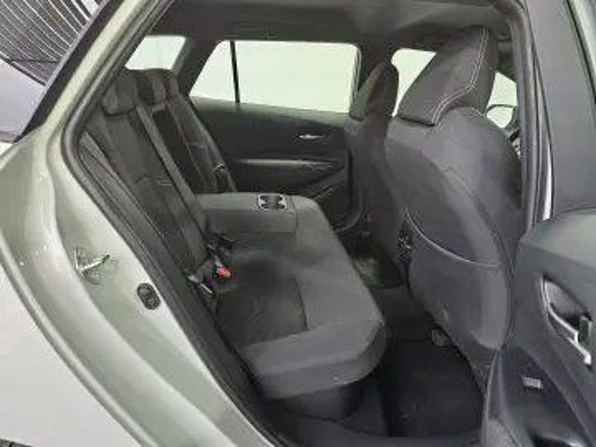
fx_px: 396
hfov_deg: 73.9
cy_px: 224
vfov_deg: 58.9
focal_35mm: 23
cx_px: 298
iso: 400
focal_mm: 6.3
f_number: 1.7
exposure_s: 1/120
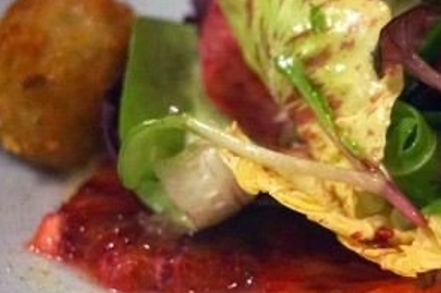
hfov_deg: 15.7
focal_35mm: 128
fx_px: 1566
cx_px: 442
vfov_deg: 10.7
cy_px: 180
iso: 3200
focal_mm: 42
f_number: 5.6
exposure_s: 1/15
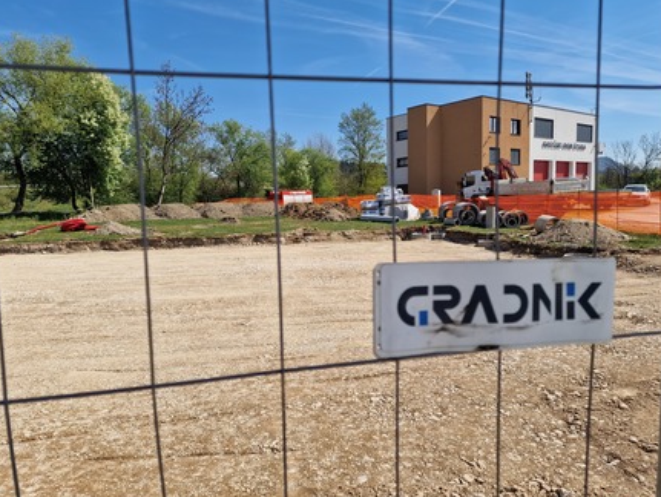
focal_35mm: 24
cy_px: 255
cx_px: 337
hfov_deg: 71.5
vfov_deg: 56.9
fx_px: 459
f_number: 1.8
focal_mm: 6.4
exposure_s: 1/1768
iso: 50
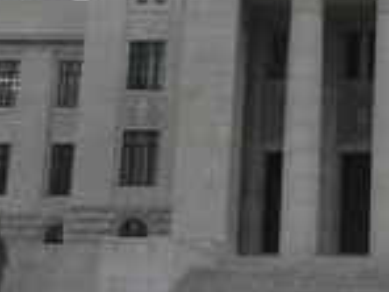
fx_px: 1349
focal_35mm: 120
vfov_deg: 11.9
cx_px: 421
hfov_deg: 16.0
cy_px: -116
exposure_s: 1/99
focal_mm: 6.6
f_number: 3.2
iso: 64
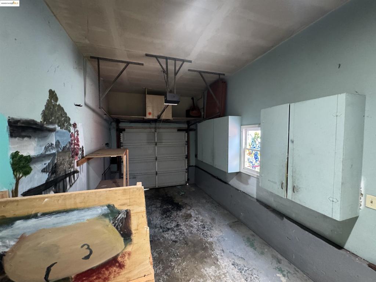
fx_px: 152
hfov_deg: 102.1
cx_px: 188
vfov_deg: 85.7
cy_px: 141
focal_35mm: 14
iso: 1000
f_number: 2.2
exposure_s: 1/40
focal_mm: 2.22
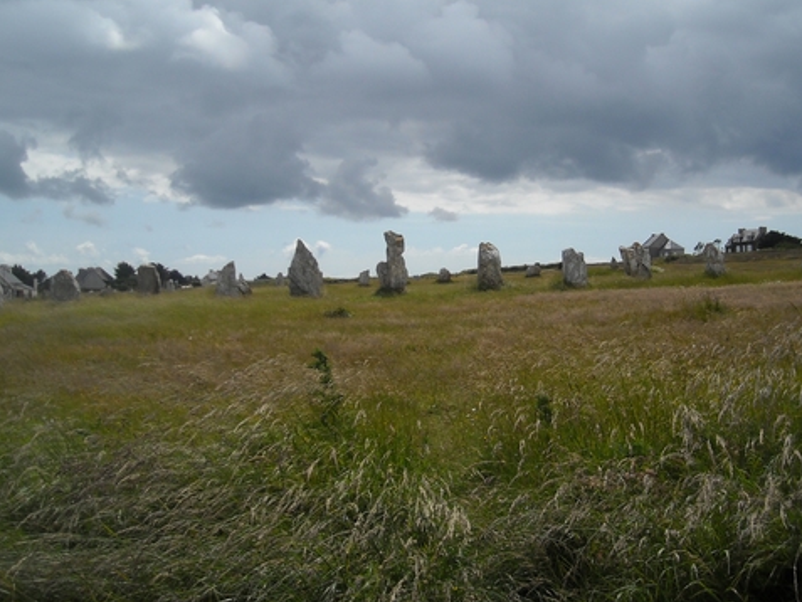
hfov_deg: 42.9
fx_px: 1020
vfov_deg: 32.9
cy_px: 266
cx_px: 420
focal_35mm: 44
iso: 64
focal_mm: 5.7
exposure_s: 1/438
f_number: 5.6
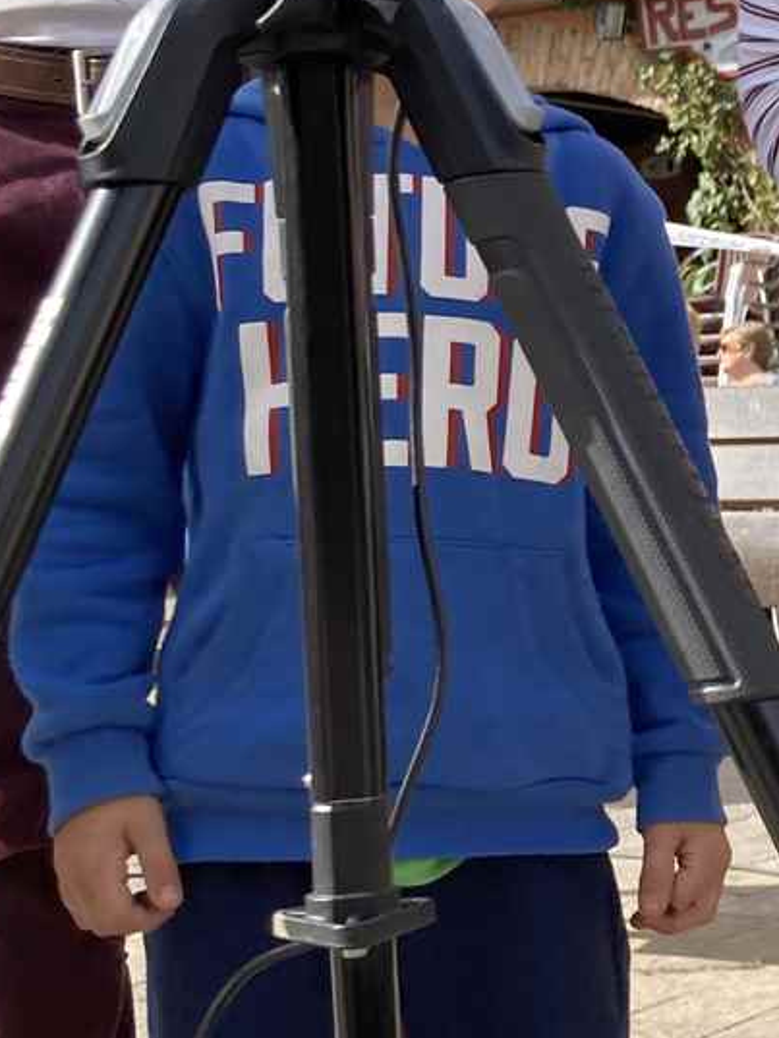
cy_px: 323
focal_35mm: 84
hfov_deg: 16.7
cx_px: 991
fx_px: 2519
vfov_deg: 23.1
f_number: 1.8
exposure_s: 1/750
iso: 20
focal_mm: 3.99
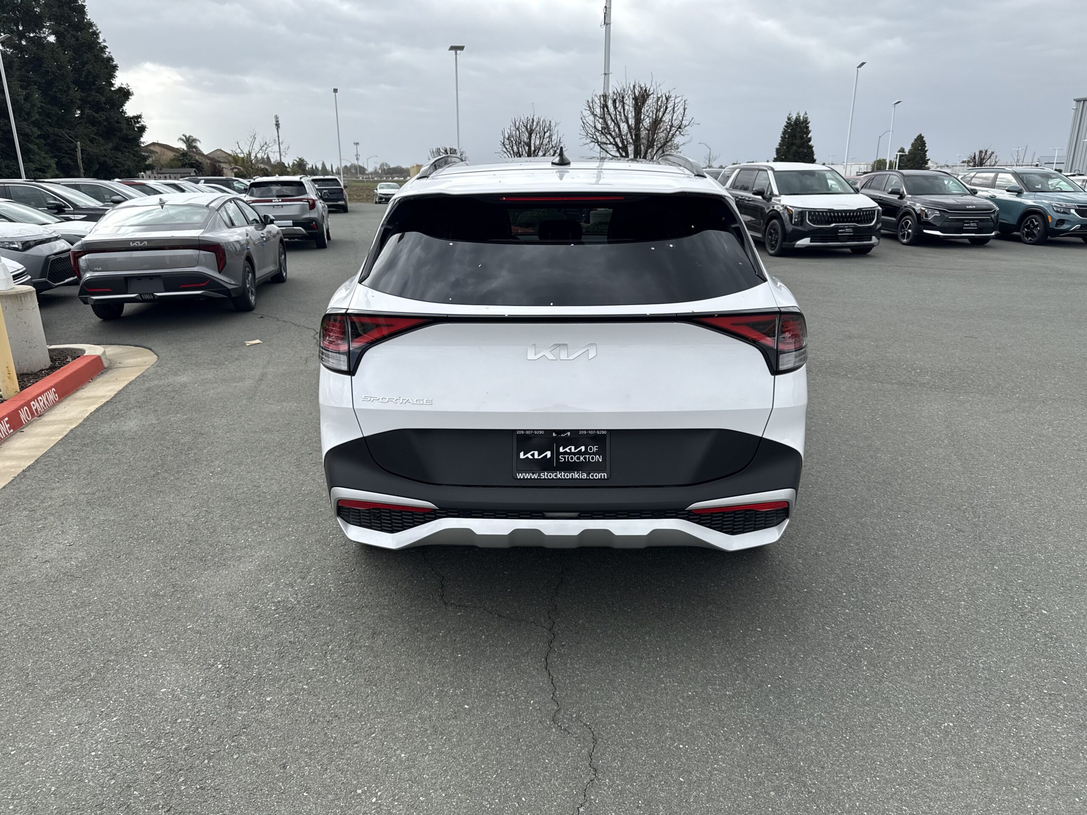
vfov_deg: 56.8
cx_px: 544
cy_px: 408
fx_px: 754
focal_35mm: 24
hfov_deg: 71.6
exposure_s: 1/2169
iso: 80
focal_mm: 6.76
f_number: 1.78
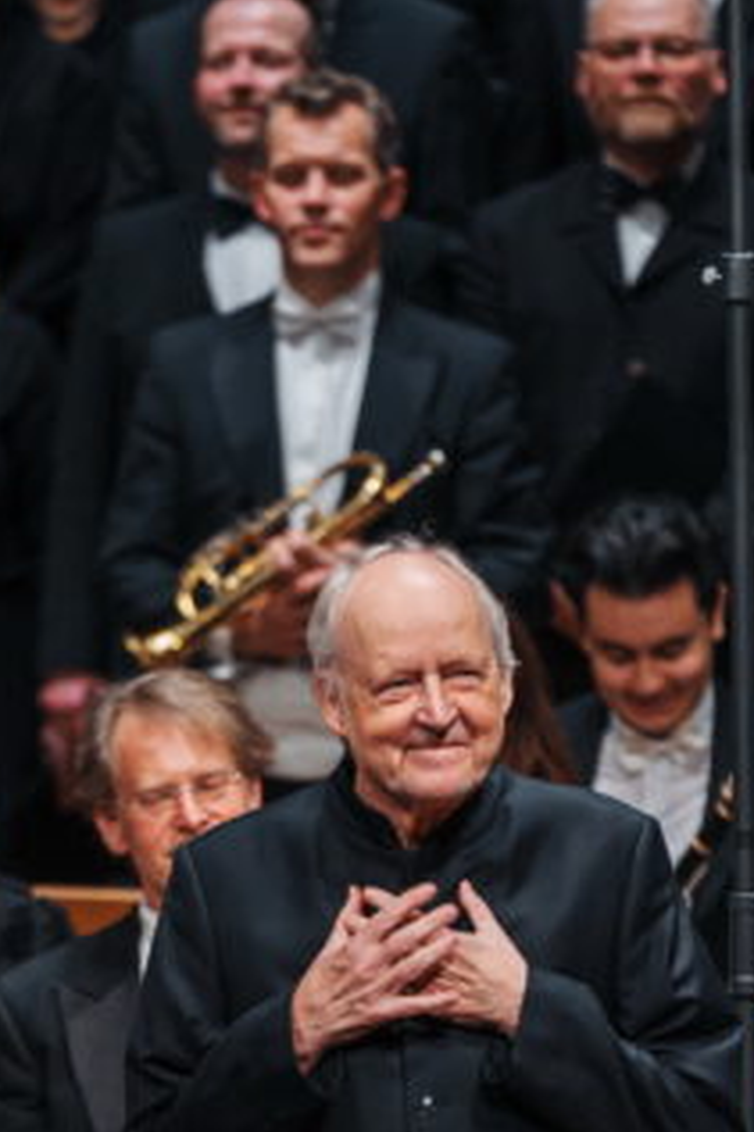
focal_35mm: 640
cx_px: 456
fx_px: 20127
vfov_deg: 3.2
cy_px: 1164
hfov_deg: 2.1
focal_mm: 198
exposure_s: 1/200
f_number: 2.8
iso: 1250
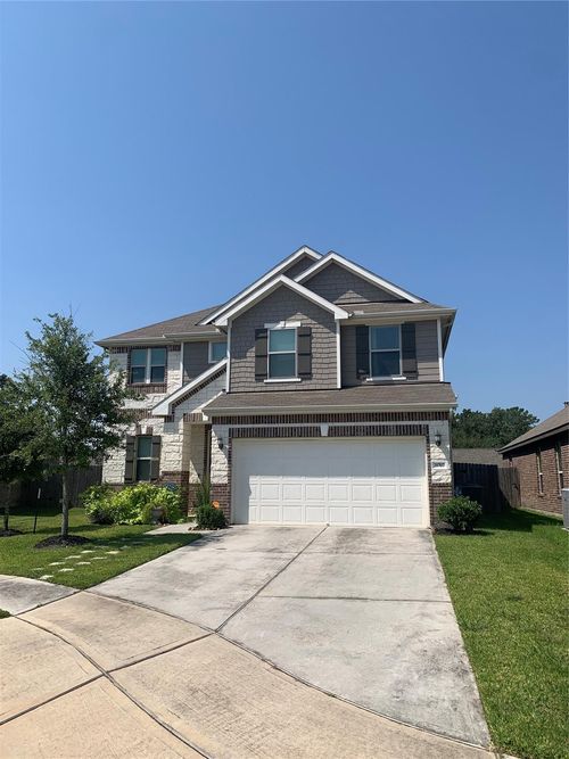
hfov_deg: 53.0
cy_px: 380
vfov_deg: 67.3
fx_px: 570
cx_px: 284
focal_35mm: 26
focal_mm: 4.25
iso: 25
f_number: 1.8
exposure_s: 1/3521
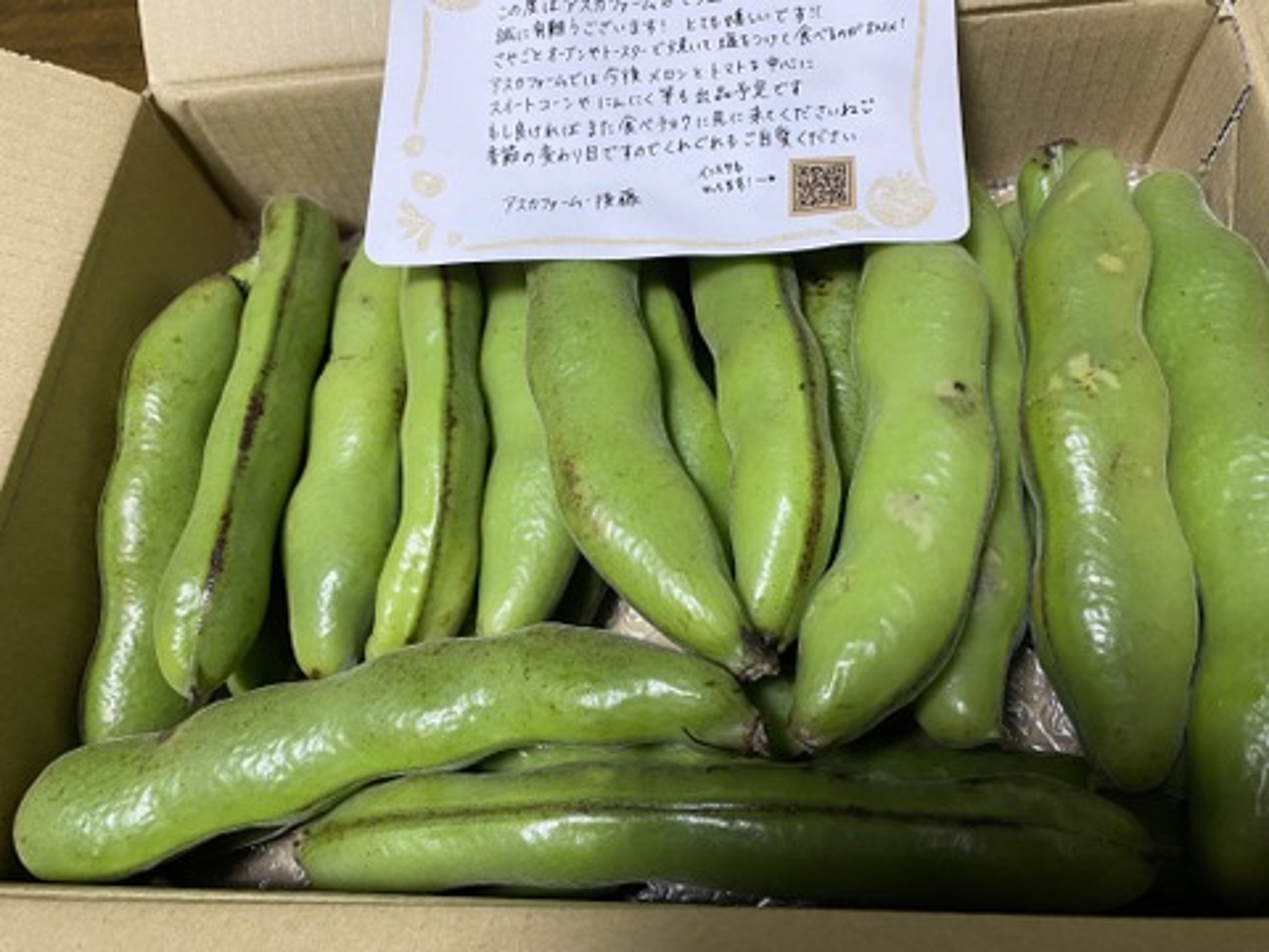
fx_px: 953
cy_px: 476
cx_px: 634
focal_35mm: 26
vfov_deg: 53.1
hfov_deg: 67.3
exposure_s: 1/50
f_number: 1.8
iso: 160
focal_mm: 4.25
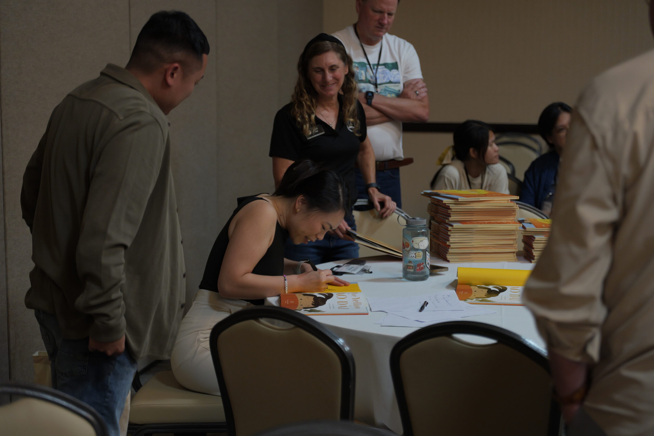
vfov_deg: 19.2
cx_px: 324
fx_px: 1290
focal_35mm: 71
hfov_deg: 28.5
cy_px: 217
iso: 1600
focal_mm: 70
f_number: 2.8
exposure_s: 1/160
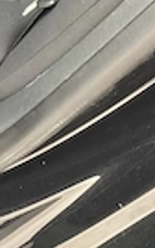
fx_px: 553
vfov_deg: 22.2
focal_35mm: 82
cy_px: -89
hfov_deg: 14.2
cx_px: -120
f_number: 1.8
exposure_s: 1/30
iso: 640
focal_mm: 4.25
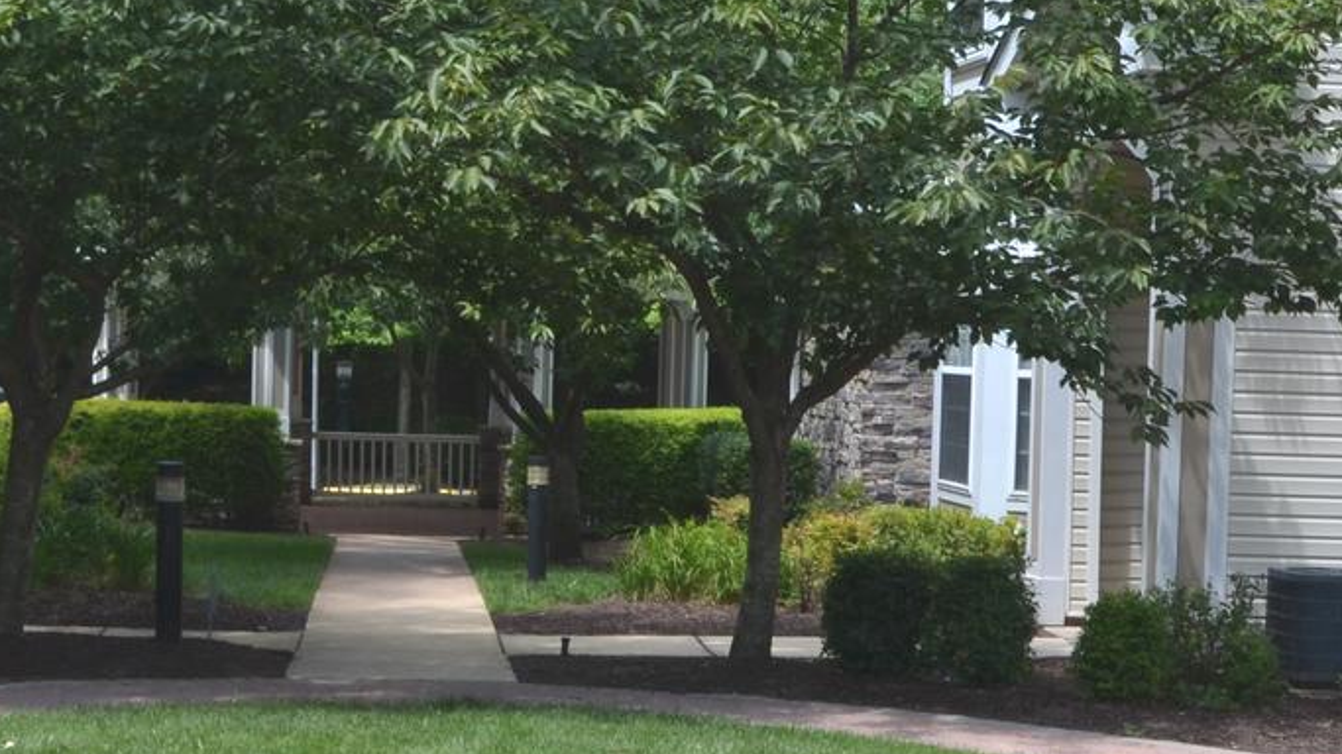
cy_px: 601
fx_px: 3345
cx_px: 434
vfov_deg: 12.8
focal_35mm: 94
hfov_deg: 22.6
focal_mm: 20
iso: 125
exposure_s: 1/100
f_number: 11
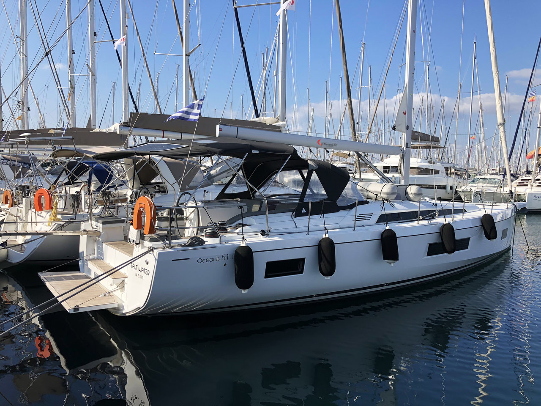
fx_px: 438
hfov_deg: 63.4
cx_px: 270
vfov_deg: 49.7
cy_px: 203
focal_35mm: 28
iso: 20
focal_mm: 4
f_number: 1.8
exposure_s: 1/1946
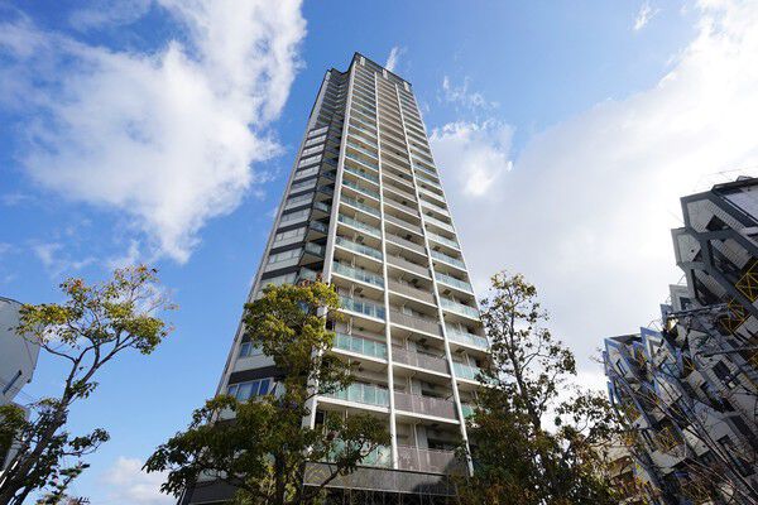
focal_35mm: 15
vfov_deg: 77.3
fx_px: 316
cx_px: 379
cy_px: 252
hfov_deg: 100.4
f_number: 11
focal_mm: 10
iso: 100
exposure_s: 1/100
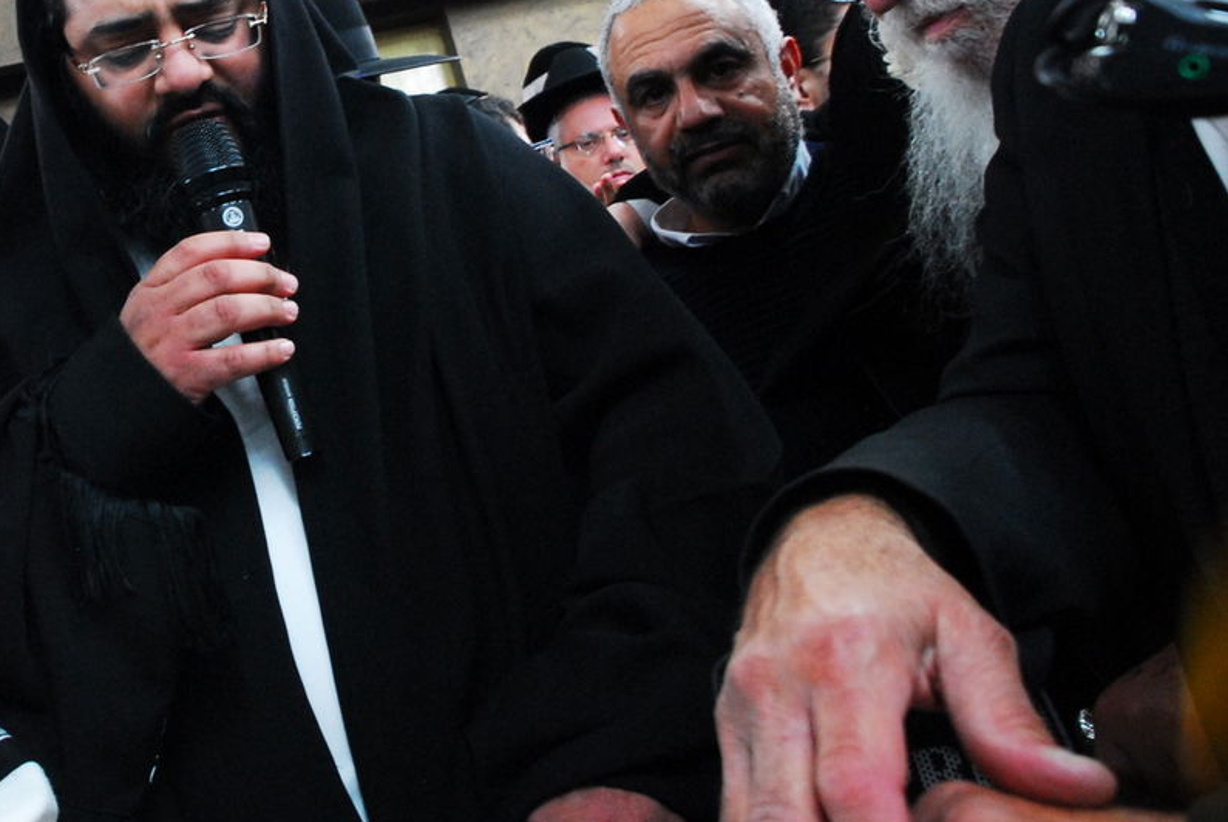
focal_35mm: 37
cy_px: 208
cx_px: 210
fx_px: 1263
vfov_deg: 35.3
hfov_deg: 48.3
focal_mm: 14
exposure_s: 1/60
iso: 1000
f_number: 4
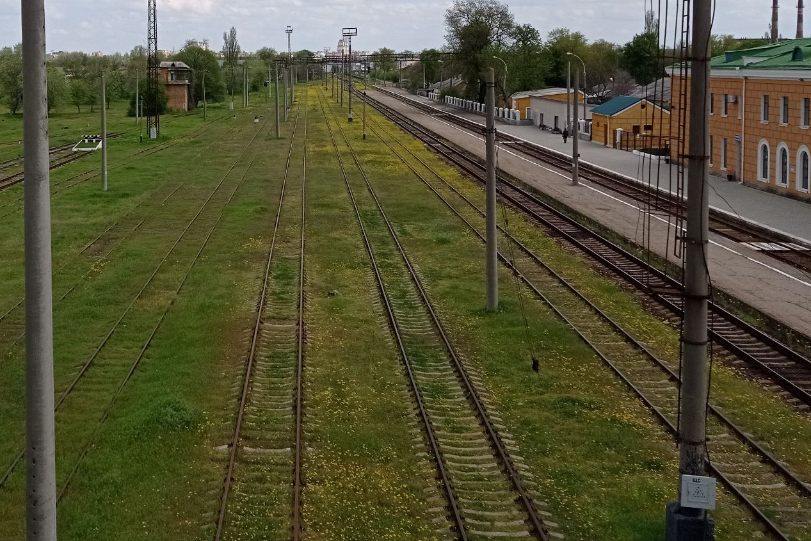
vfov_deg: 28.1
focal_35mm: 47
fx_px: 1059
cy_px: 116
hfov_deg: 41.0
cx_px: 227
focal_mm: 4.74
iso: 107
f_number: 1.79
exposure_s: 1/3984
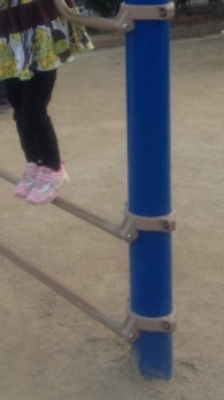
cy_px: 55
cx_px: 46
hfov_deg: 15.5
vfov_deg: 26.8
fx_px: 815
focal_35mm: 77
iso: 64
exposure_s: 1/60
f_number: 2.4
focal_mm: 4.28
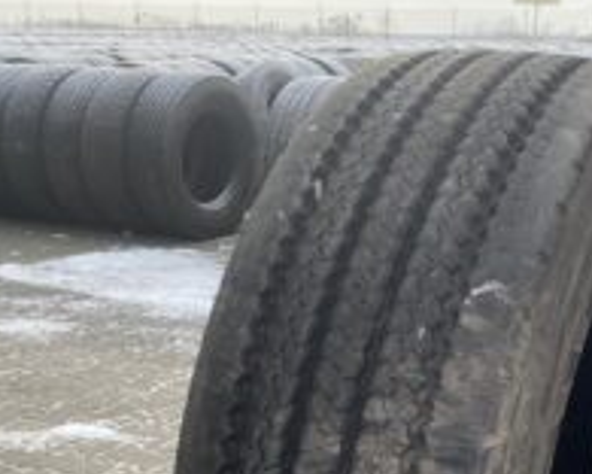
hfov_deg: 33.4
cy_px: 454
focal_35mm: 56
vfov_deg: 26.0
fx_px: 981
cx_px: 383
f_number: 1.8
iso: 32
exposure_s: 1/588
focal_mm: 4.25
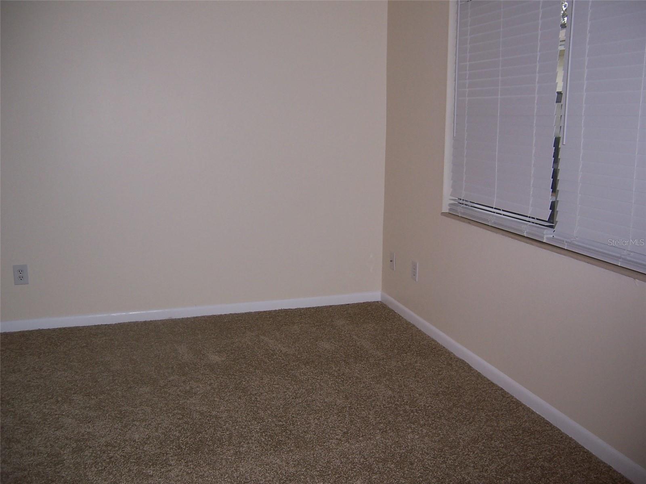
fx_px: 616
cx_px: 323
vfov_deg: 42.9
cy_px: 242
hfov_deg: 55.4
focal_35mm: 33
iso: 80
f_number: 2.8
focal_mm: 5.5
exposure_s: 1/60
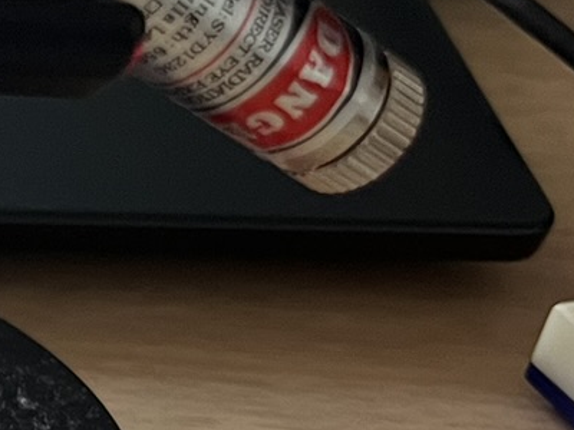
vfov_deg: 11.0
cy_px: 512
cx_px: -730
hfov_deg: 12.3
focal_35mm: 133
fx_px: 2205
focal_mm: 5.7
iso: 250
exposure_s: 1/60
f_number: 1.5
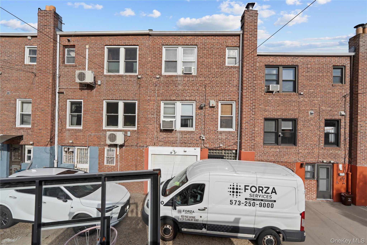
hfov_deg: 104.3
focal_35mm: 14
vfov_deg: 81.2
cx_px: 184
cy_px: 122
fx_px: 143
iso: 320
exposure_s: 1/500
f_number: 10
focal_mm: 14
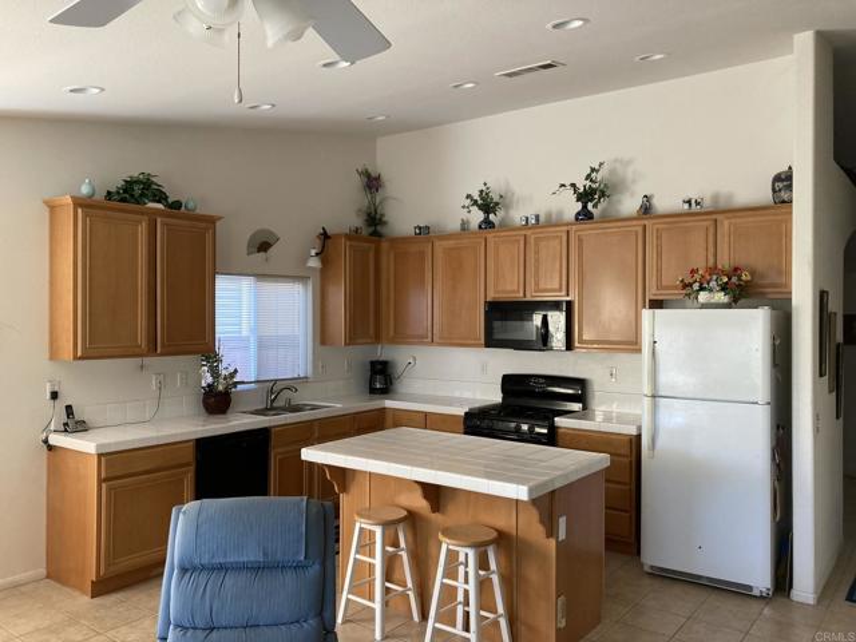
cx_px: 428
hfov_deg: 63.4
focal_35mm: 28
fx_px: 692
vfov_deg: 49.7
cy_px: 321
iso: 100
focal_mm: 3.99
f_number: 1.8
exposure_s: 1/60
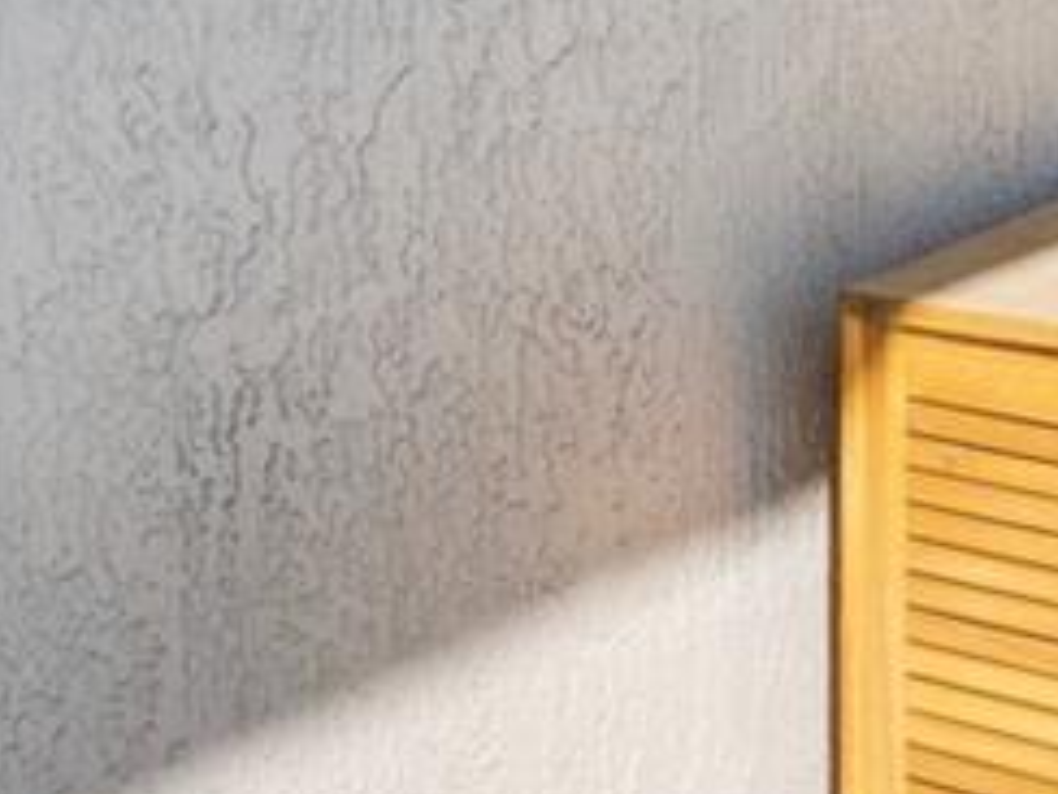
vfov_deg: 13.1
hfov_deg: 18.2
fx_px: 3270
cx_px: 230
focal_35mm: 107
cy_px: -369
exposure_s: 1/320
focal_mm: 17
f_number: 9
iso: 160
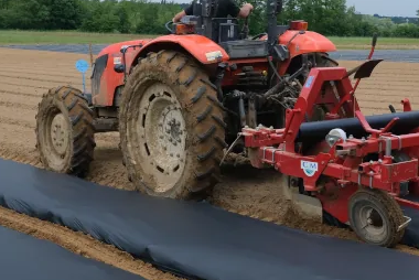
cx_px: 299
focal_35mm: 71
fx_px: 827
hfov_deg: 28.1
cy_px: 64
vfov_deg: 19.1
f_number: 7.1
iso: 320
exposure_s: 1/450
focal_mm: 18
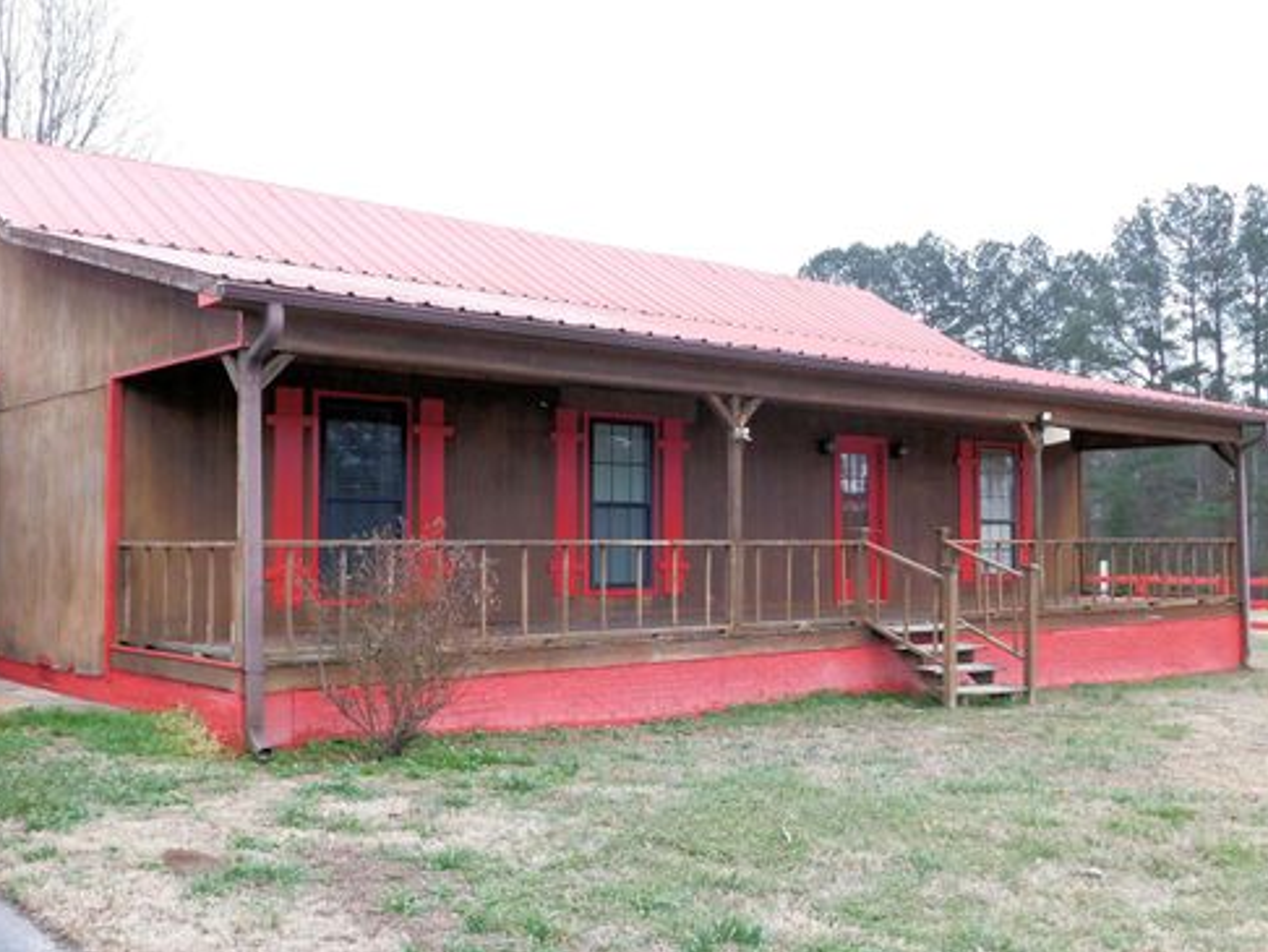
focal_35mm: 37
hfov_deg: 50.1
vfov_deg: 38.7
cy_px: 484
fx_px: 1356
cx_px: 637
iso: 400
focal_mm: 6.3
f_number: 3.5
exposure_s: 1/20
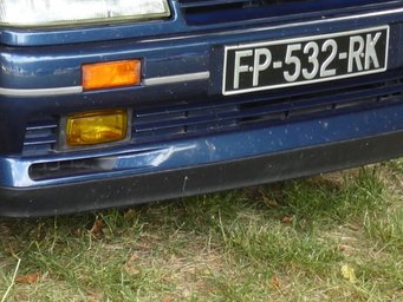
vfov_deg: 9.7
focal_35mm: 150
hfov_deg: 12.9
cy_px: -114
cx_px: -39
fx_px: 1747
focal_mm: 9
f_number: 3.9
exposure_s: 1/80
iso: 160
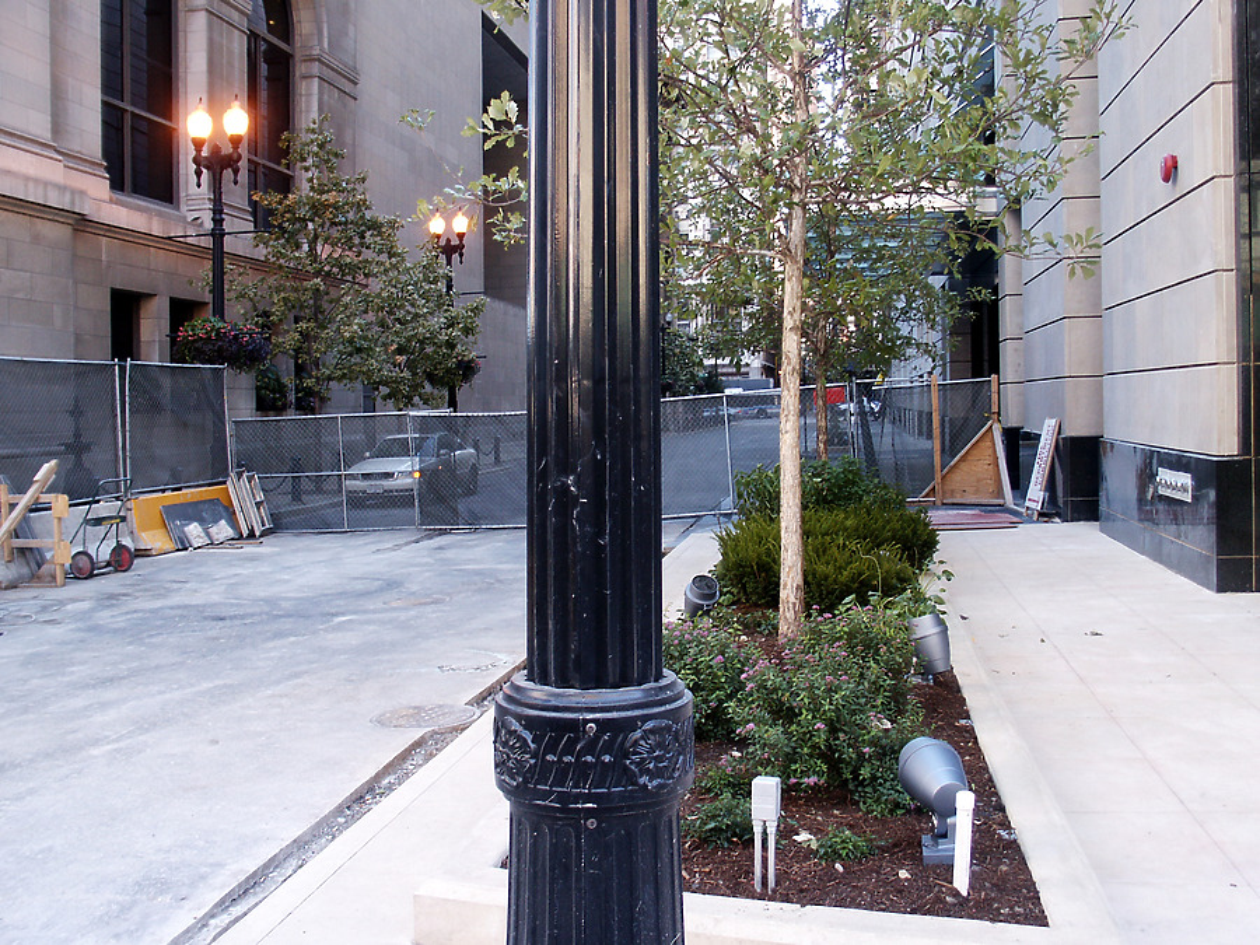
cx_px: 630
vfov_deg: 40.7
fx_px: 1274
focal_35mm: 35
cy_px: 472
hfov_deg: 52.6
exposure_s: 1/45
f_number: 3
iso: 80
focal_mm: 7.18
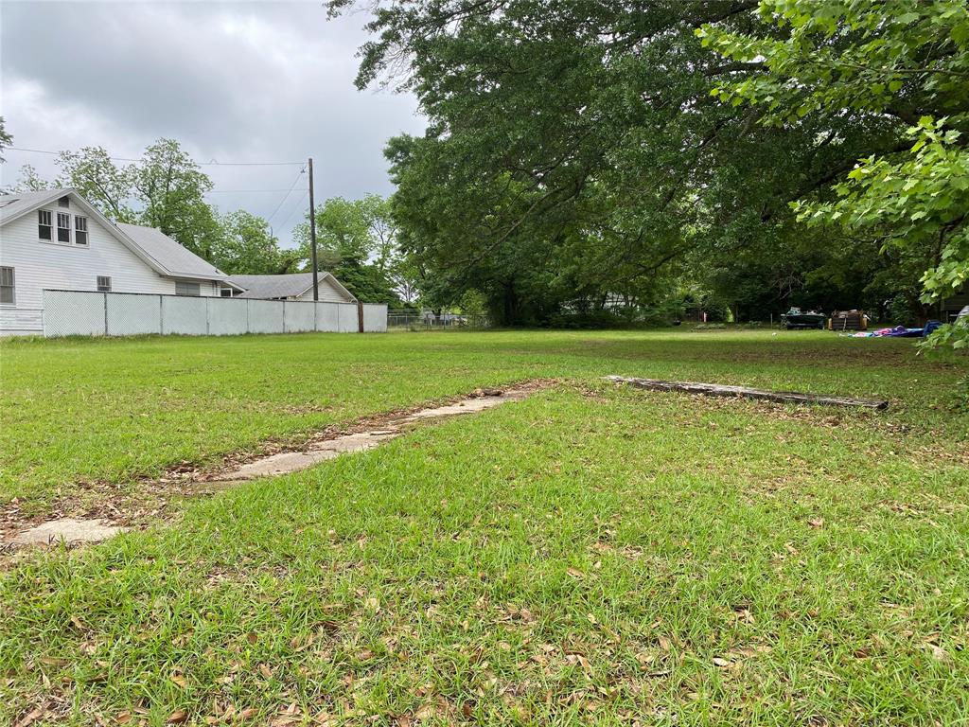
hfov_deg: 67.3
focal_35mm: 26
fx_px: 728
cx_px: 484
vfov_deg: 53.1
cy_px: 364
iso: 32
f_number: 1.8
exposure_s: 1/711
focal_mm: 4.25
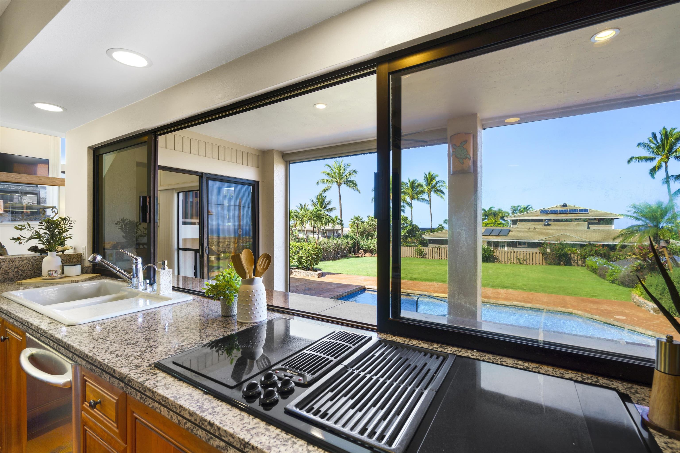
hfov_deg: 96.7
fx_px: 302
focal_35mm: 16
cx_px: 340
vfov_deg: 73.7
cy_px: 226
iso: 100
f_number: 8
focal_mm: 16
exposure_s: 1/6
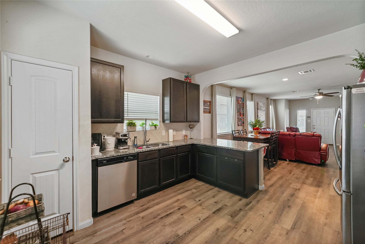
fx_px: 142
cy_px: 122
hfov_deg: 104.3
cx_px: 182
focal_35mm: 14
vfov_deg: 81.2
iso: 1000
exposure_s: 1/320
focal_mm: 14
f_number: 4.5
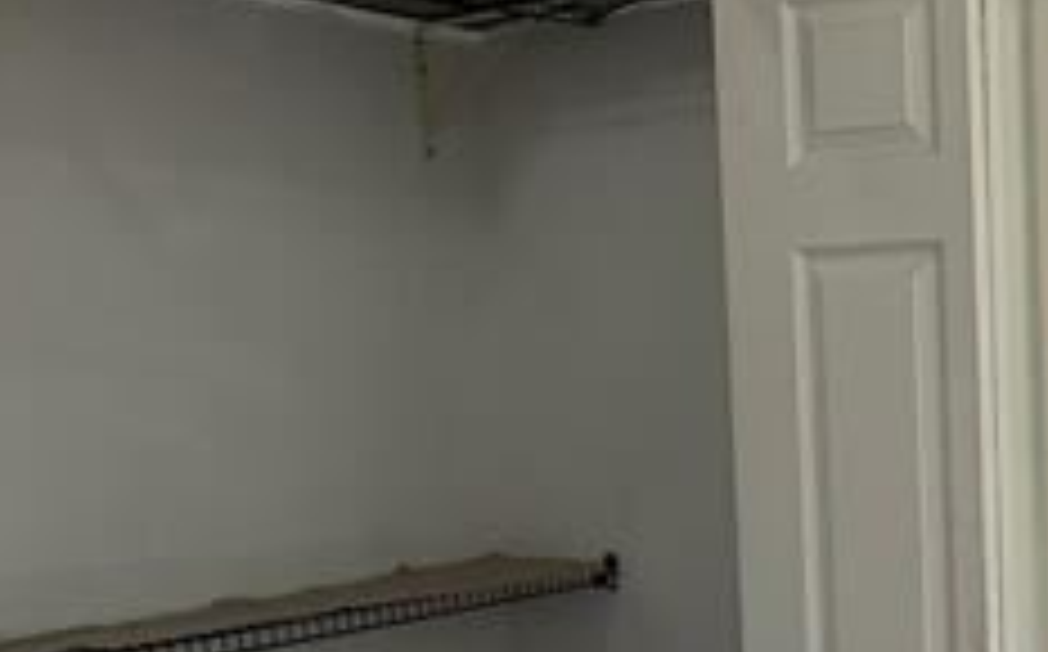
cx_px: 1183
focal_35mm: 51
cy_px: 468
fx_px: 1455
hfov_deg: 33.8
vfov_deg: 25.0
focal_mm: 2.22
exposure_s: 1/120
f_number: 2.2
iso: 64
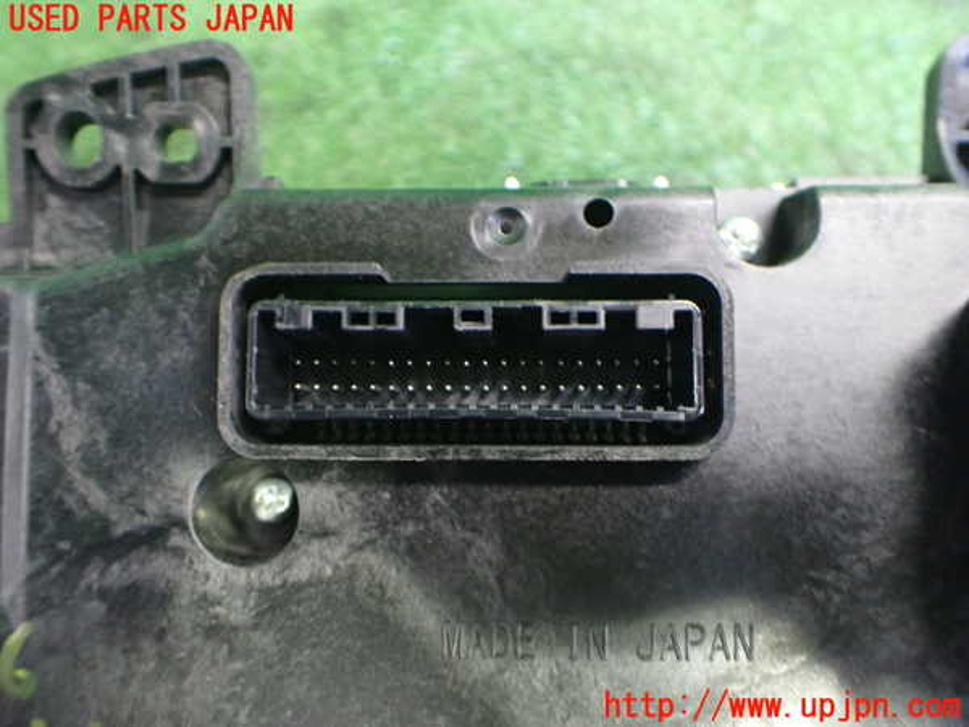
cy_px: 364
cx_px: 484
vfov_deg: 46.8
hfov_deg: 60.0
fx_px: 840
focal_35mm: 30
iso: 800
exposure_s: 1/30
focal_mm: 5.4
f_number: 2.3
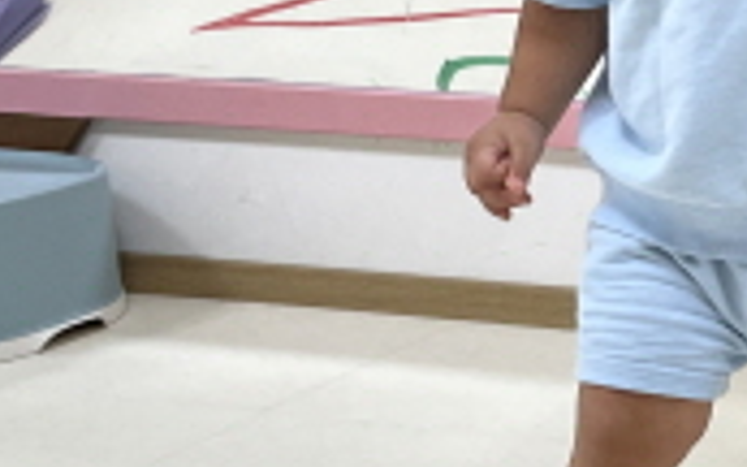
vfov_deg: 11.4
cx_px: 743
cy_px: 242
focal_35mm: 115
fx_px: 2340
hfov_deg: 17.7
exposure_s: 1/120
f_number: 1.6
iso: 50
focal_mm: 5.1
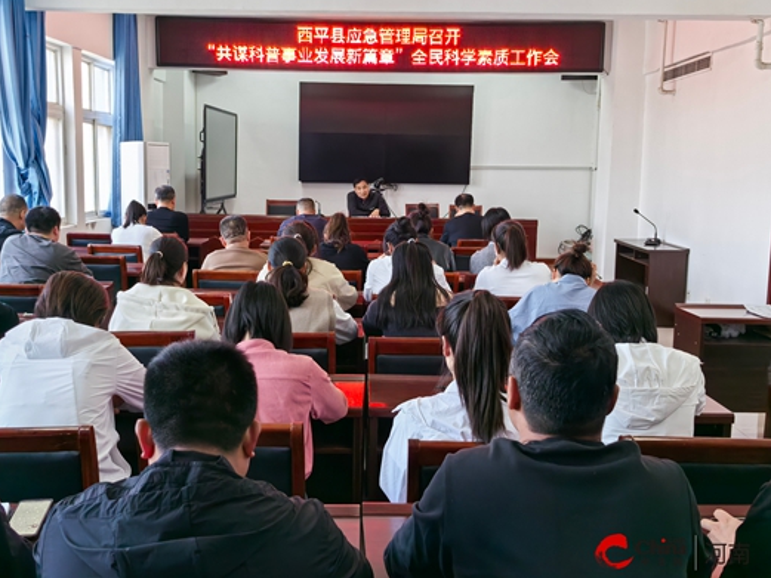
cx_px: 367
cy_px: 277
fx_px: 847
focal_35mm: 38
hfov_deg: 48.9
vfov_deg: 37.7
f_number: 2
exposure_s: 1/111
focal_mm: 5.75
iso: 50
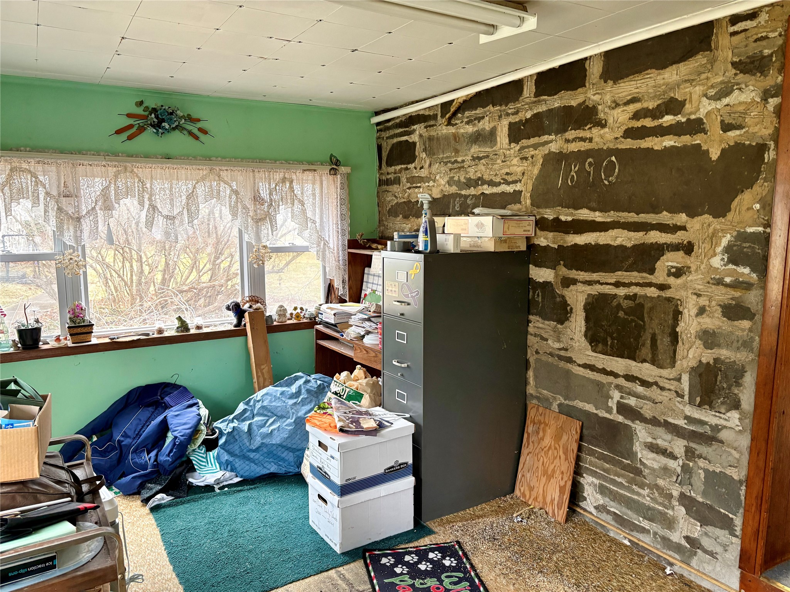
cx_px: 395
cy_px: 296
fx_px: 593
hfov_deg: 67.3
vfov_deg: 53.1
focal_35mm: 26
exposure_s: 1/60
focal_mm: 5.96
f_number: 1.6
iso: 200
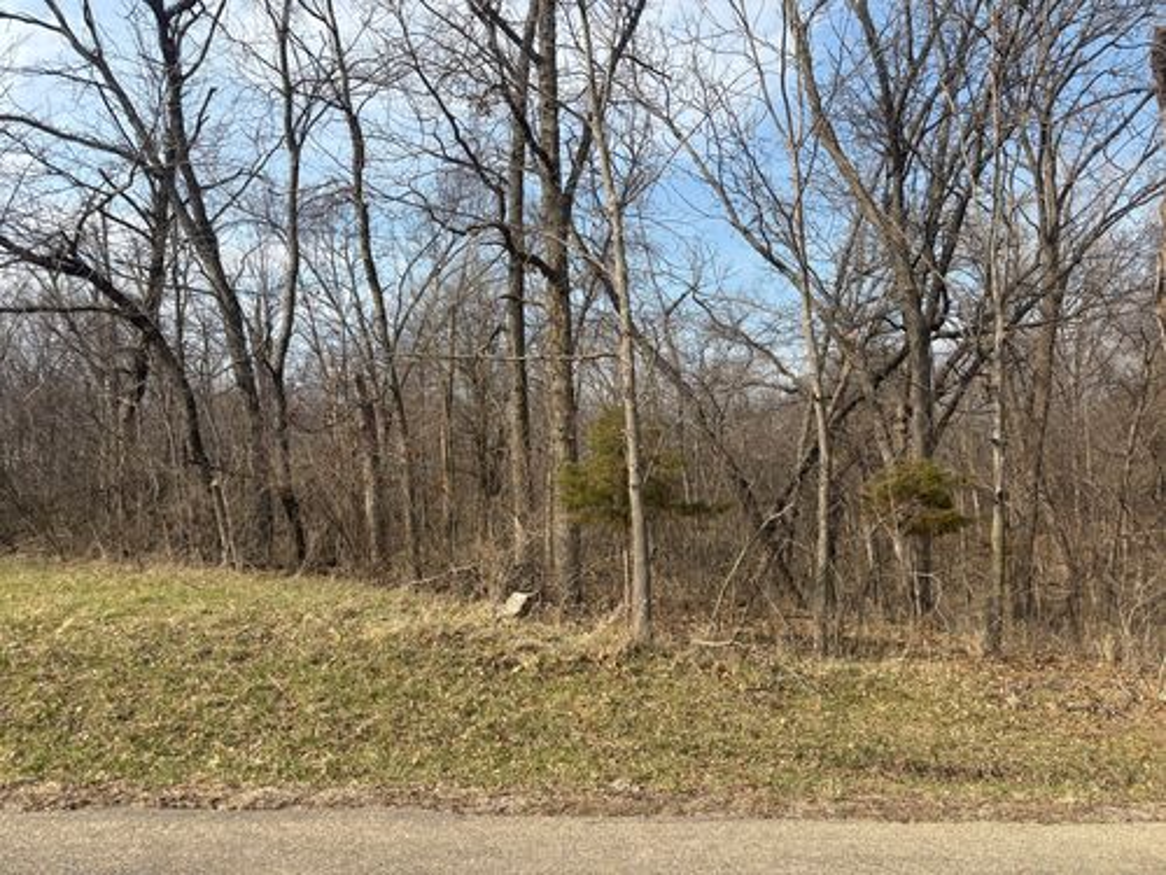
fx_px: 876
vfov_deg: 53.1
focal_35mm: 26
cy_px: 438
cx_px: 583
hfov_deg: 67.3
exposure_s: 1/2778
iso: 50
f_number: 1.6
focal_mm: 5.96
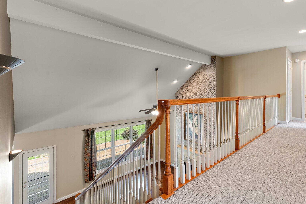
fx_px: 144
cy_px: 90
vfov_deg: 70.2
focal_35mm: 17
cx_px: 173
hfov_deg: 92.8
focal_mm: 14
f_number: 9
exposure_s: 1/2.5
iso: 400
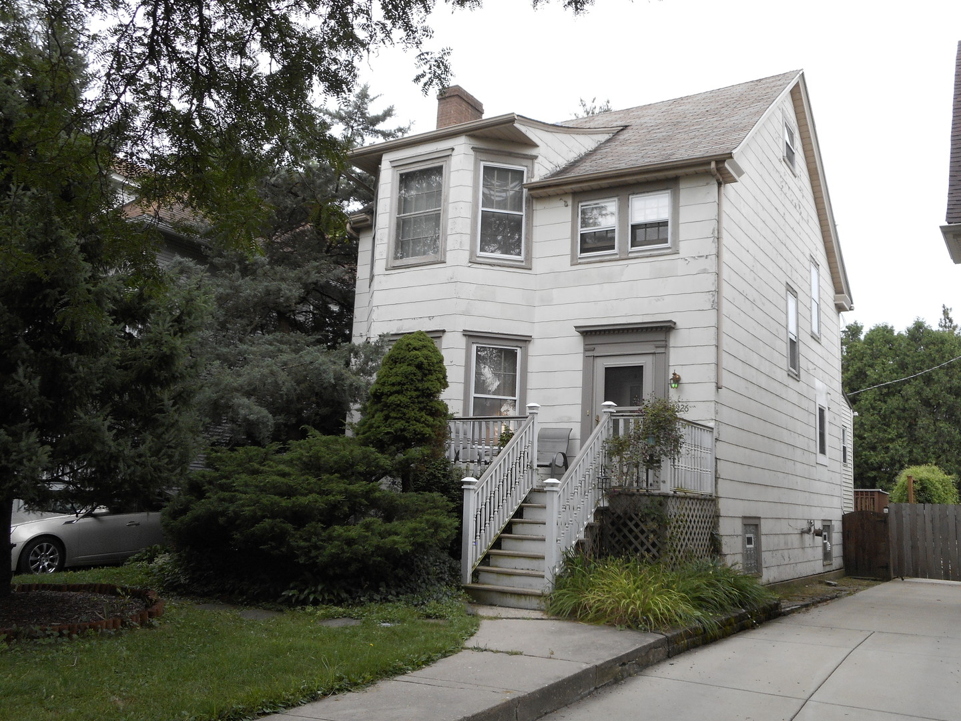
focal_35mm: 34
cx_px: 480
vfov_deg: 41.8
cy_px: 360
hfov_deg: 54.0
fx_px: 944
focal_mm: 6
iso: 125
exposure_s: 1/30
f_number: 4.2
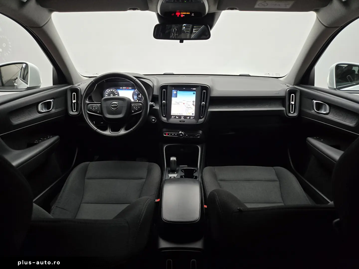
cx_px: 180
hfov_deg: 73.9
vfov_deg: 58.9
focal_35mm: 23
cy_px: 134
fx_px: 239
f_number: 1.8
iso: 160
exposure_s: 1/100
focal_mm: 5.4
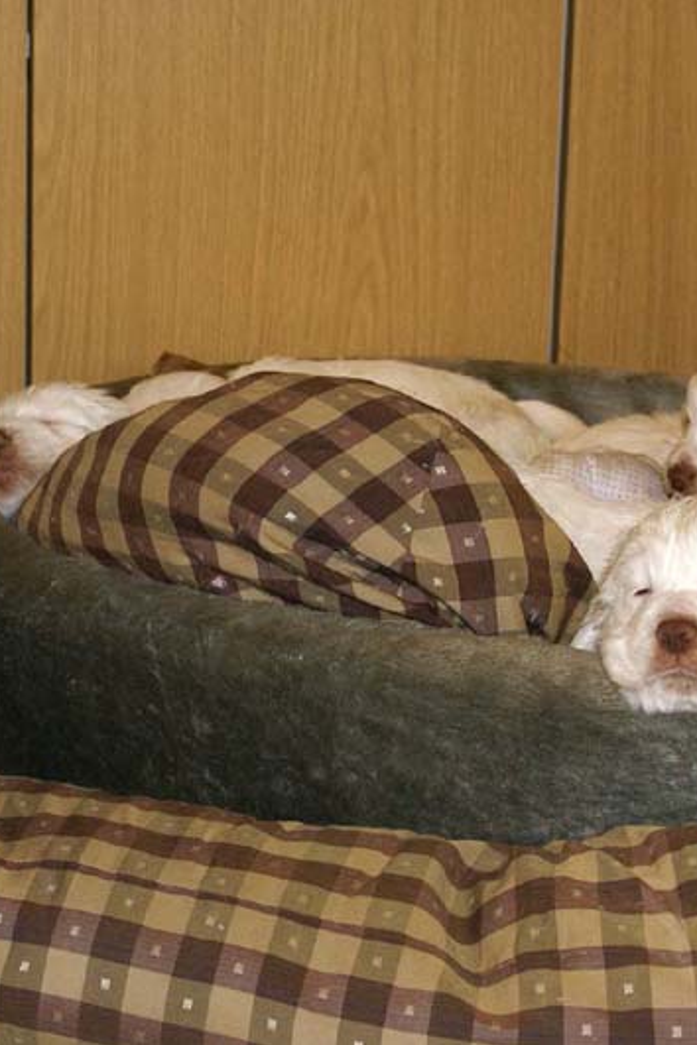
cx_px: 382
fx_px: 2955
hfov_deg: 13.5
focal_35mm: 102
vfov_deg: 20.1
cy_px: 522
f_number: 5.6
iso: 400
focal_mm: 45
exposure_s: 1/80
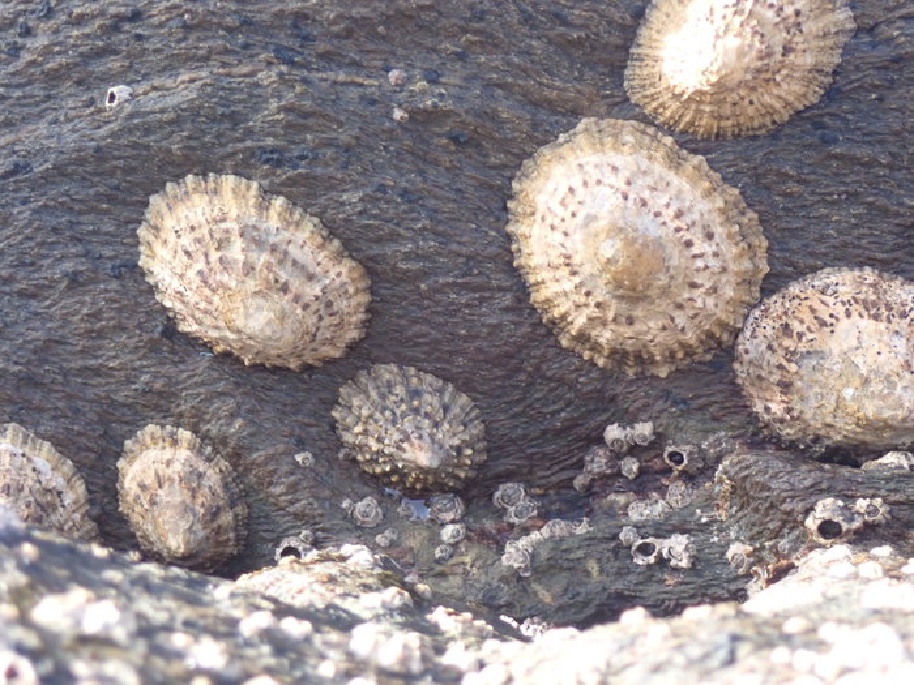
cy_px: 342
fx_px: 2324
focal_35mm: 88
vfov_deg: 16.8
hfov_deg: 22.3
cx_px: 457
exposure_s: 1/80
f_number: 4.5
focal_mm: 15.66
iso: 250
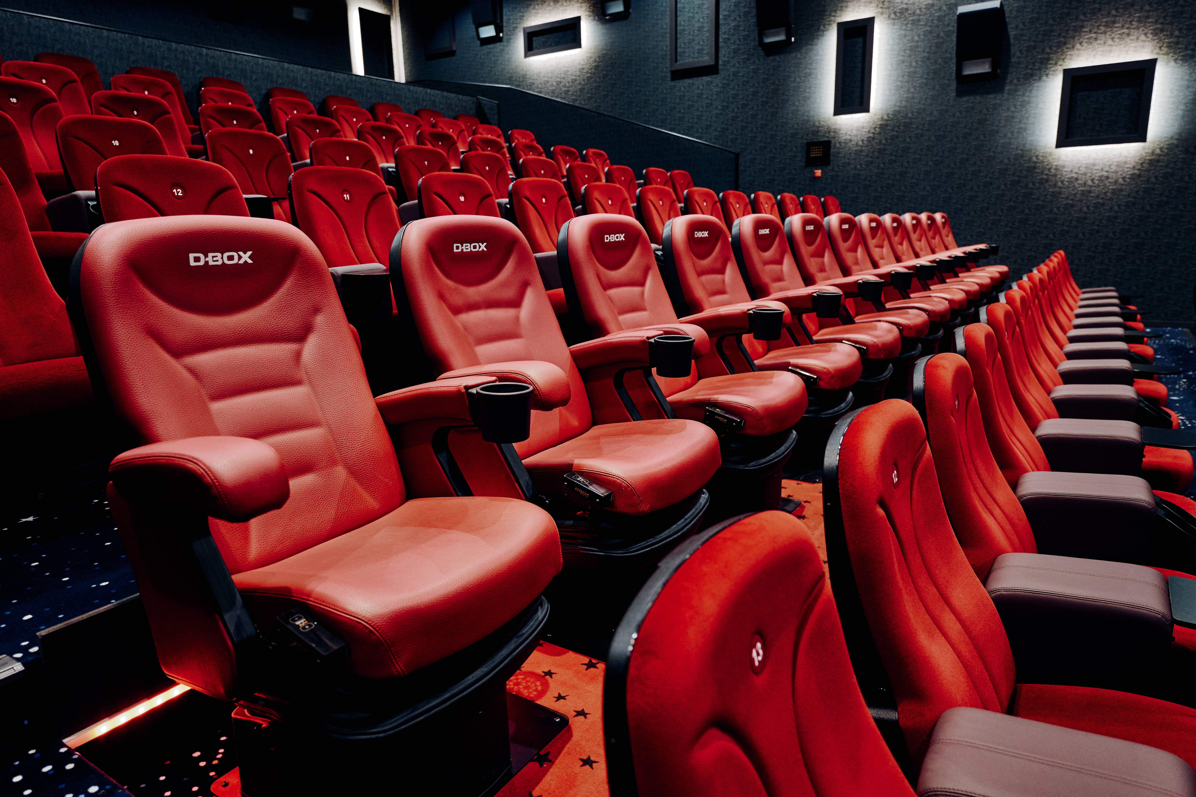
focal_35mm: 22
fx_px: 731
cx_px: 598
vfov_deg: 57.2
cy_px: 398
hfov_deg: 78.6
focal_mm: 22
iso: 2000
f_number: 2.8
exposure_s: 1/50
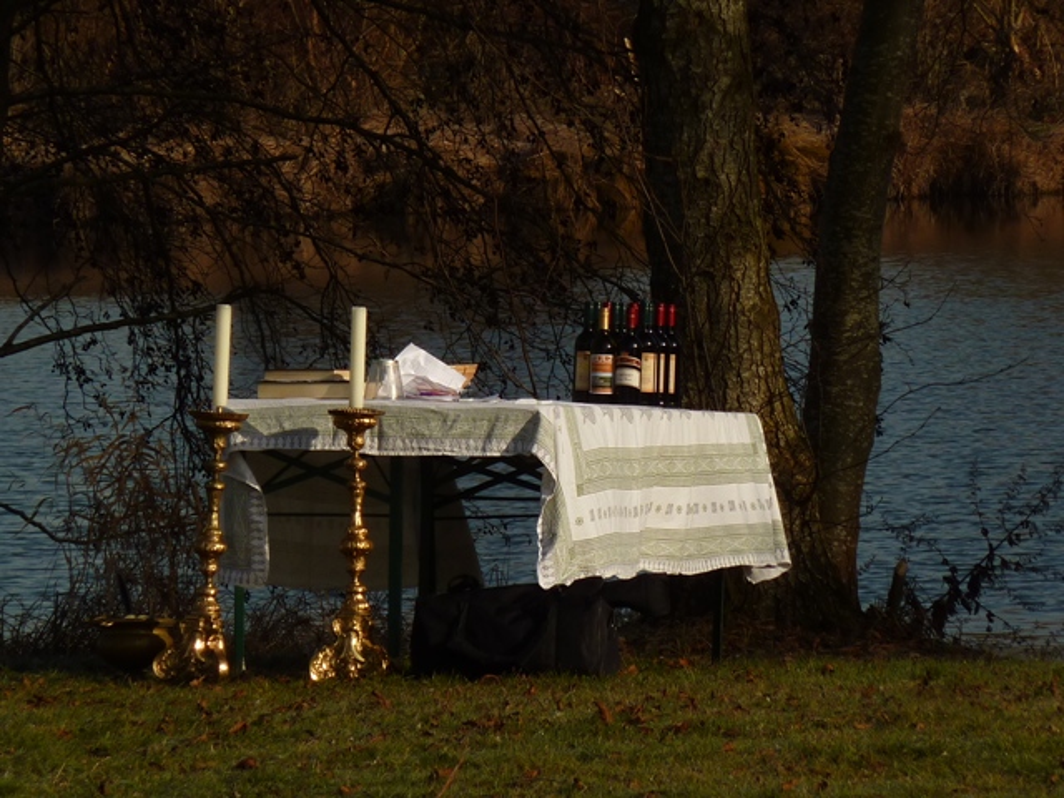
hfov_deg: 4.6
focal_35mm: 428
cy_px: 399
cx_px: 532
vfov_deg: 3.5
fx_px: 13156
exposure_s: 1/800
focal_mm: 49.2
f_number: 5.6
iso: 80
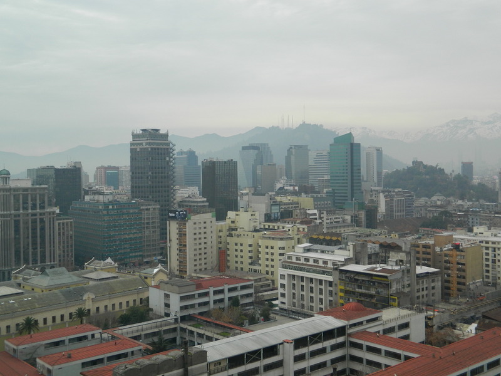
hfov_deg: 45.8
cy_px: 188
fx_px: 593
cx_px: 250
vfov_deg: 35.1
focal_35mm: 41
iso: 80
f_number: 3.5
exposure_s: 1/500
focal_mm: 7.3
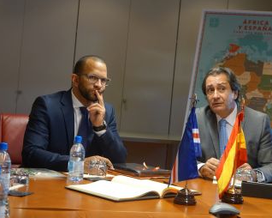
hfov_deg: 23.0
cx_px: 161
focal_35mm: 83
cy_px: 109
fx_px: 668
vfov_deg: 18.5
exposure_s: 1/80
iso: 640
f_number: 2.8
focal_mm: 26.65
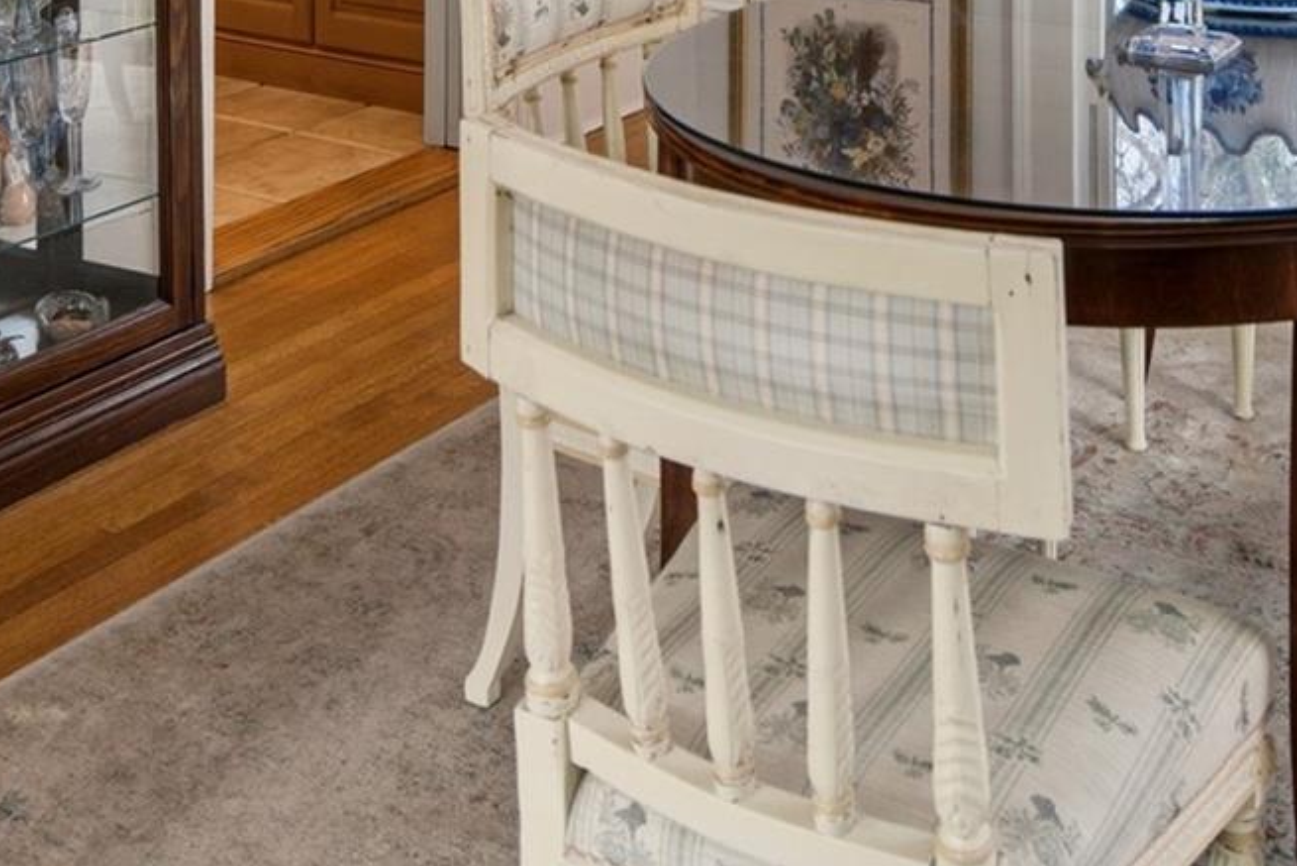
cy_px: -411
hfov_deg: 39.4
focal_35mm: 50
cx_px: 770
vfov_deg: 22.5
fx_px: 1802
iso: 250
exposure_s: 1/400
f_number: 4
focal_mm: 16
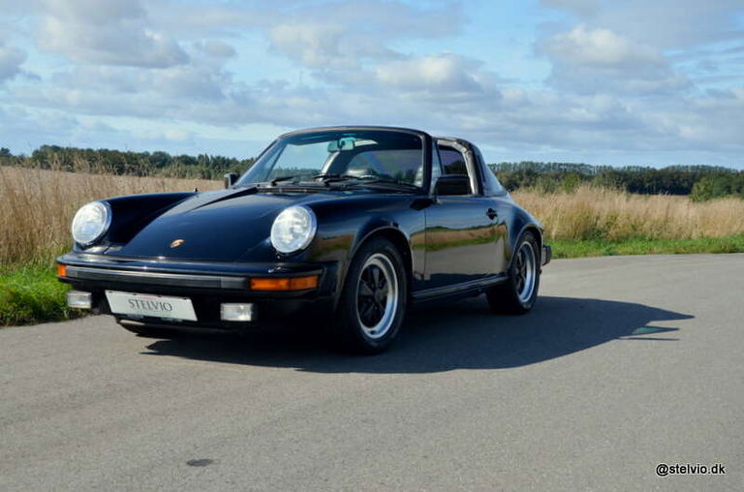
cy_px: 246
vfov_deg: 27.9
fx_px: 990
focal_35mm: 48
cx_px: 372
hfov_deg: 41.2
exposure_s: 1/250
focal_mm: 32
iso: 160
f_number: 8
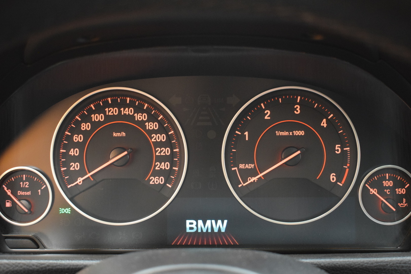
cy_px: 137
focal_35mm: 45
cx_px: 206
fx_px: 514
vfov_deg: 29.9
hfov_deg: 43.6
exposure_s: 1/13
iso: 3200
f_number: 4.2
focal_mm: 30
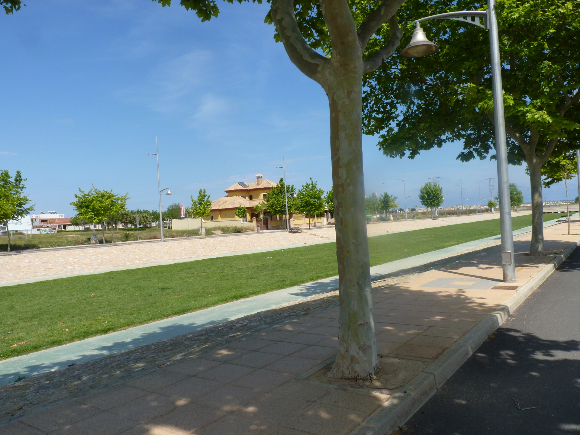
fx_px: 452
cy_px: 218
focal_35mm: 27
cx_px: 290
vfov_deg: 51.4
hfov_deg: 65.3
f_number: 5.6
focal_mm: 4.8
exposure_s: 1/320
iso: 80
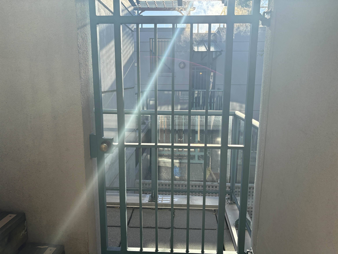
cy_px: 127
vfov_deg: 53.1
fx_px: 254
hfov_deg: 67.3
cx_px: 169
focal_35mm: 26
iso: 64
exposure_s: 1/1626
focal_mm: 5.96
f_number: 1.6
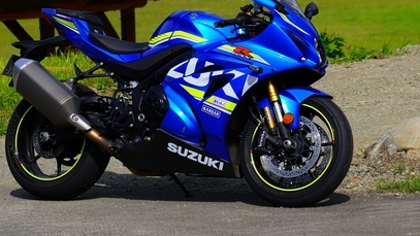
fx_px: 2406
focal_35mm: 216
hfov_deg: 10.0
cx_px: 264
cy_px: -31
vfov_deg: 5.6
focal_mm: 105
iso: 100
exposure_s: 1/640
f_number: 5.6
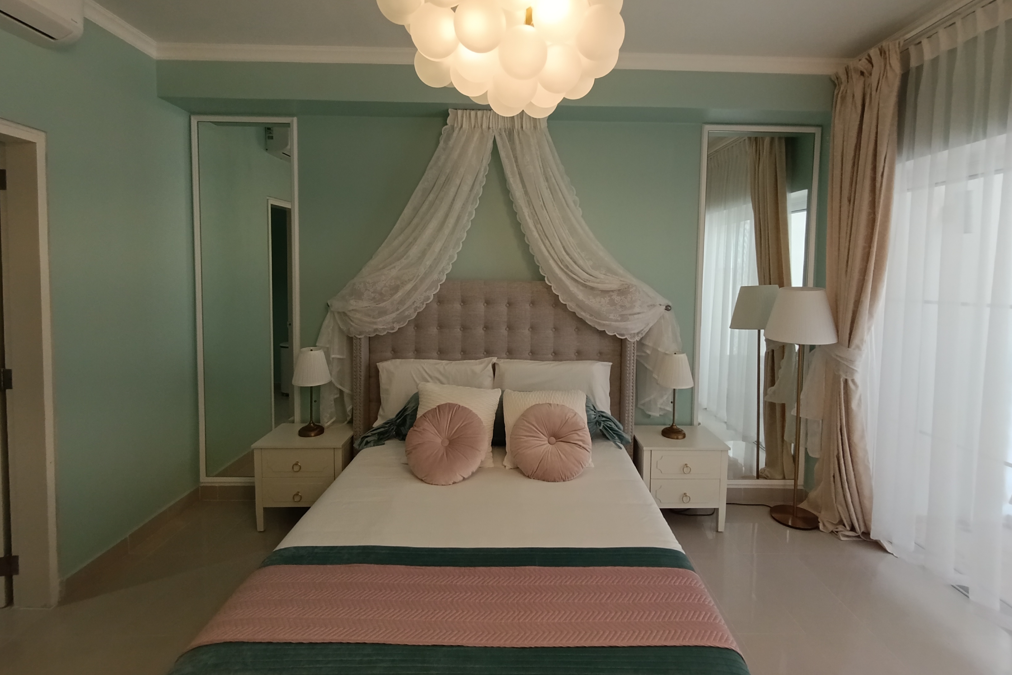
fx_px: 478
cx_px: 515
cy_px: 293
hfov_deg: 93.3
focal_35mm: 17
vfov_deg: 70.1
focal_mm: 1.65
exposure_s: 1/100
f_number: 2.2
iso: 250
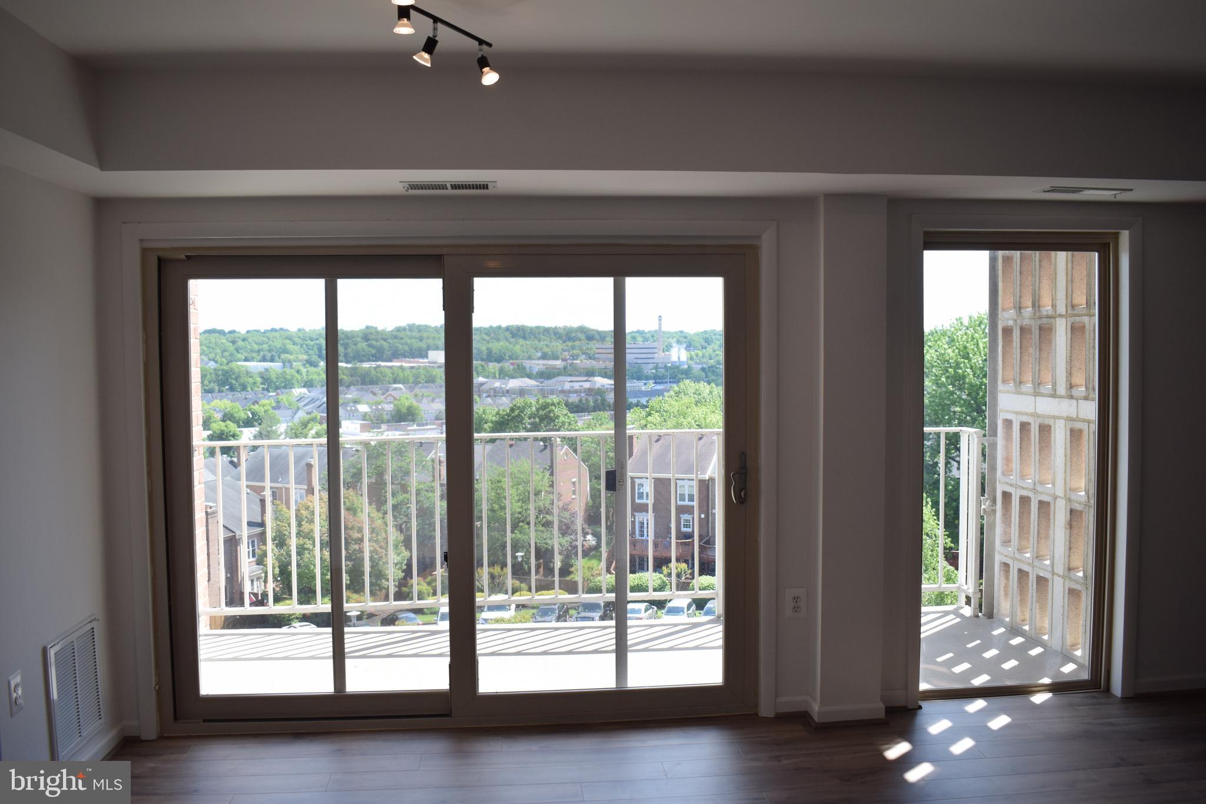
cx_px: 603
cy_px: 402
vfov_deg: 43.6
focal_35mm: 30
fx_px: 1005
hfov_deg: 61.9
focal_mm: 20
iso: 400
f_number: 5
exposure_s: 1/500
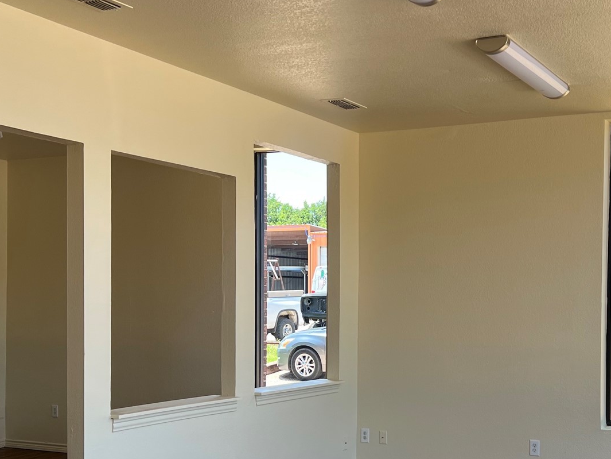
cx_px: 434
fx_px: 883
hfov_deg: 37.5
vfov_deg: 28.9
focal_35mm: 50
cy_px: 315
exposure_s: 1/147
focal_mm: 5.7
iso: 32
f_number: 1.5
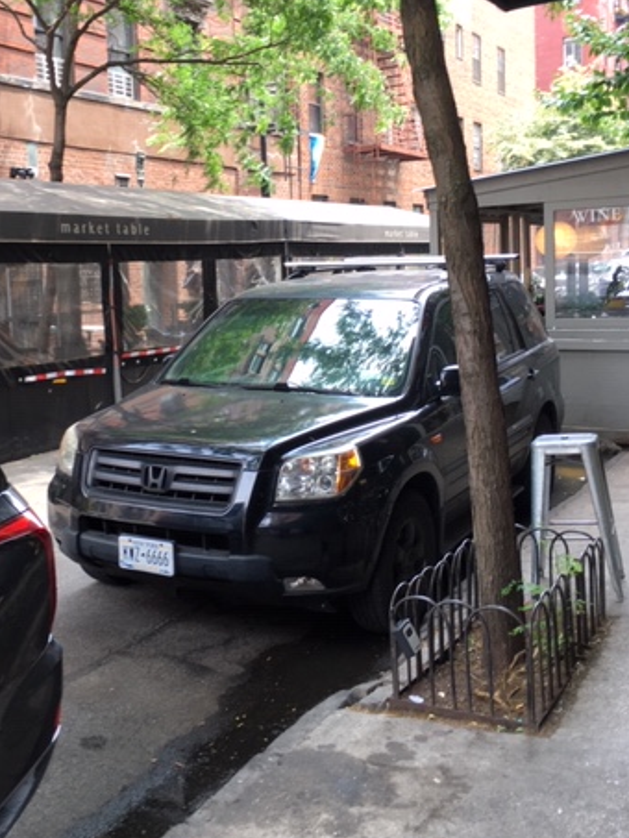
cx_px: 218
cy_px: 333
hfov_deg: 34.9
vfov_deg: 45.5
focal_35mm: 41
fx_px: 993
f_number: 2.2
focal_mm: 4.15
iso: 32
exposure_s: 1/120
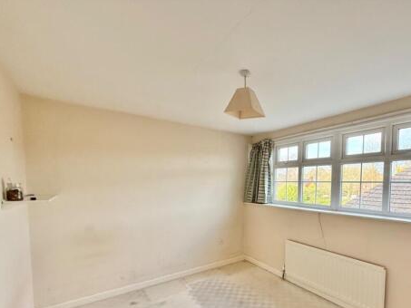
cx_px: 262
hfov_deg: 85.7
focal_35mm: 18
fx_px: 214
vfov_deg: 70.2
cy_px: 196
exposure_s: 1/99
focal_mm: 2.22
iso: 80
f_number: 2.2
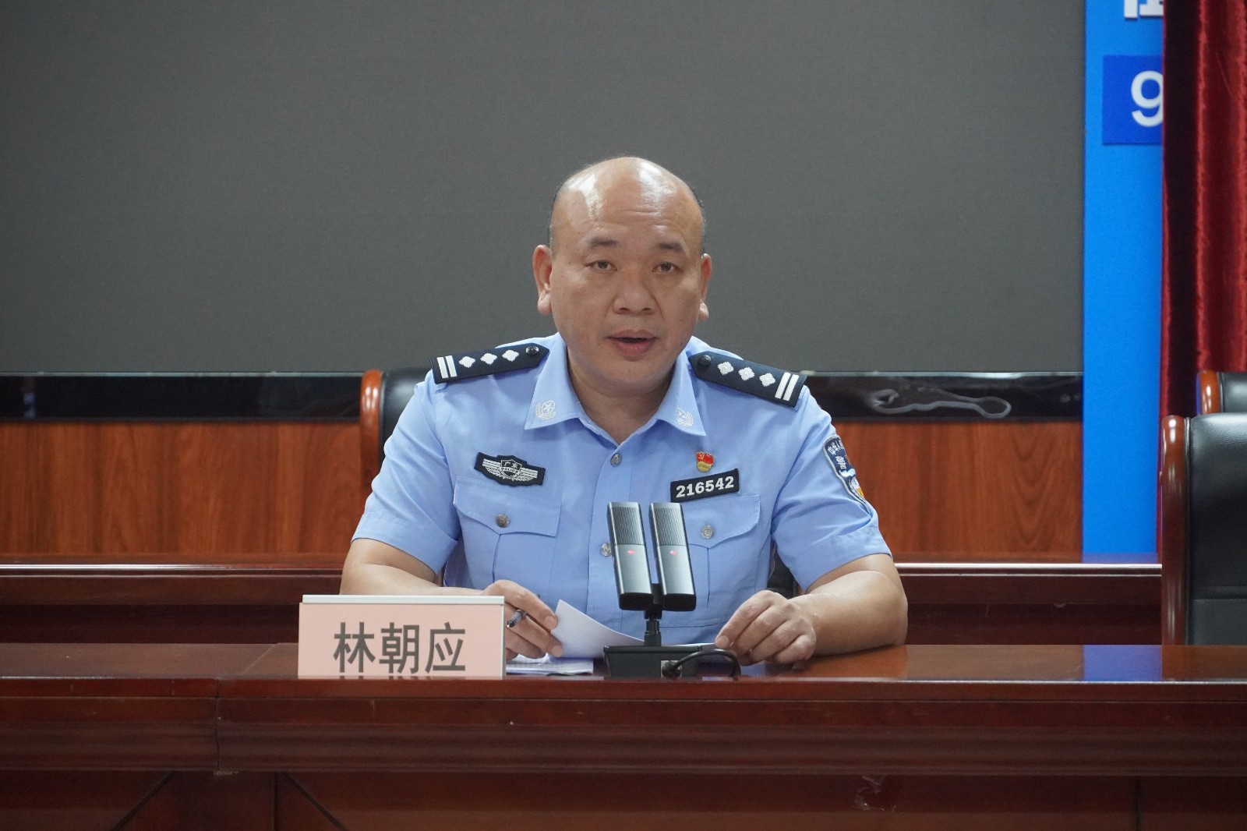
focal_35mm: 156
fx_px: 5402
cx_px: 624
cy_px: 416
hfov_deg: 13.2
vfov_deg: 8.8
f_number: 5.6
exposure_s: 1/160
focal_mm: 104
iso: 5000
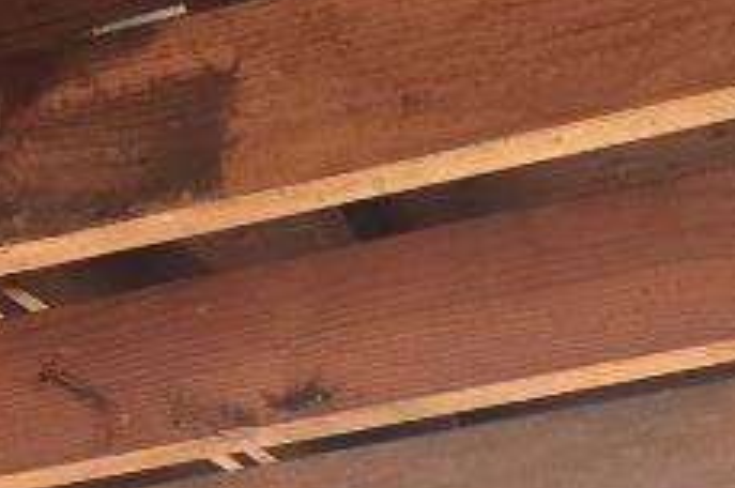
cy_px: 1215
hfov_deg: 13.1
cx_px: 340
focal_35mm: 157
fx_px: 3201
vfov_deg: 8.0
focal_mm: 6.3
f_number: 1.7
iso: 125
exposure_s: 1/180
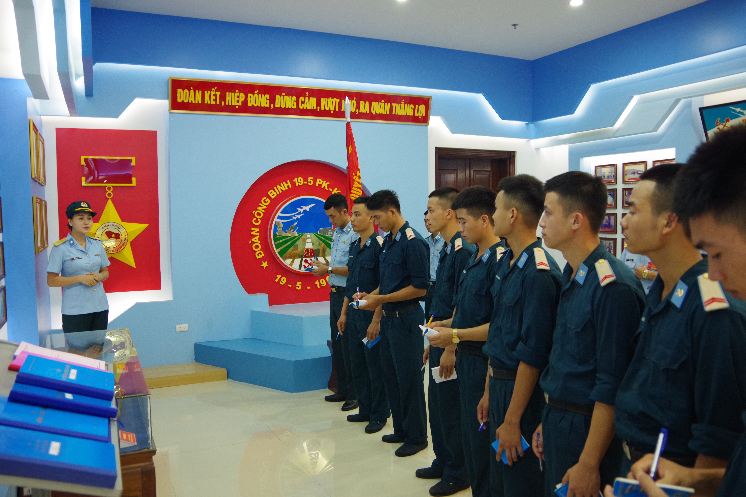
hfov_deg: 67.4
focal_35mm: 27
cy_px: 248
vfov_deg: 47.9
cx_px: 373
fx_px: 559
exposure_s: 1/40
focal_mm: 18
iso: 1600
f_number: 4
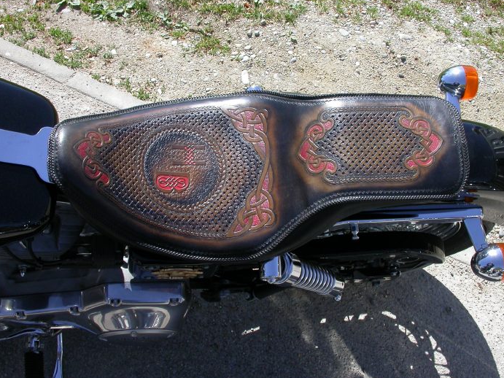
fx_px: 641
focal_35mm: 44
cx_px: 255
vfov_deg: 32.9
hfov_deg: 43.0
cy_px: 187
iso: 100
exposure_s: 1/266
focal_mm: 7.85
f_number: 6
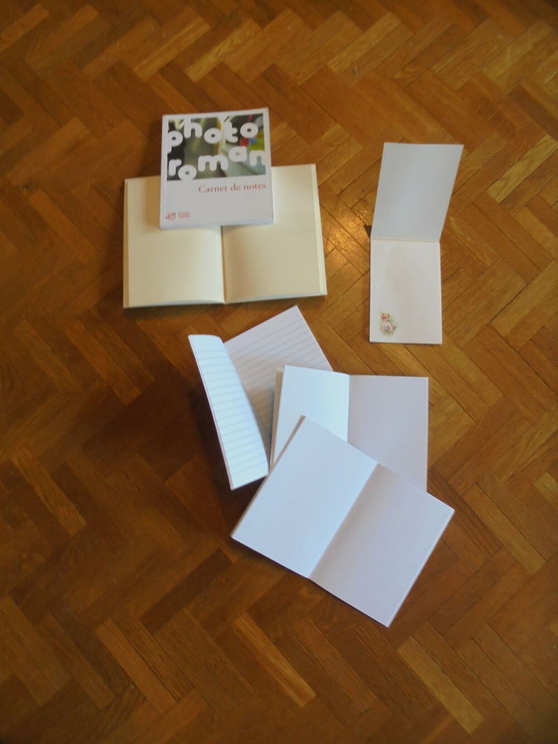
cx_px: 279
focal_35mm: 26
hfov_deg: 53.1
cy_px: 372
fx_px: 559
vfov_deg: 67.3
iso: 250
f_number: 3.5
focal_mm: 4.6
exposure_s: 1/30
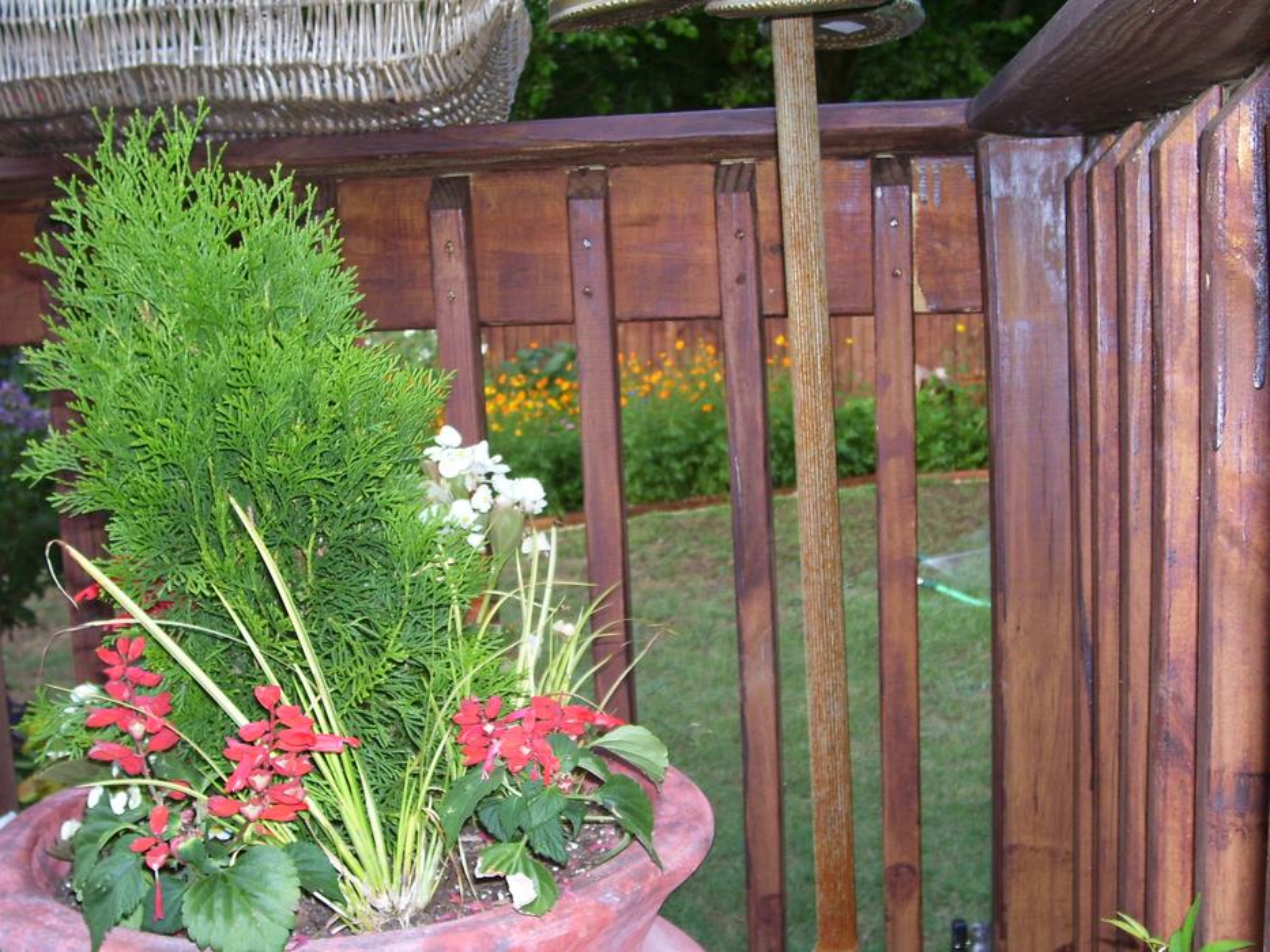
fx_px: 1541
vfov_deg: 34.4
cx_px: 635
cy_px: 476
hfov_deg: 44.8
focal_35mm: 42
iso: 80
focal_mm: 7
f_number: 3
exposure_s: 1/60
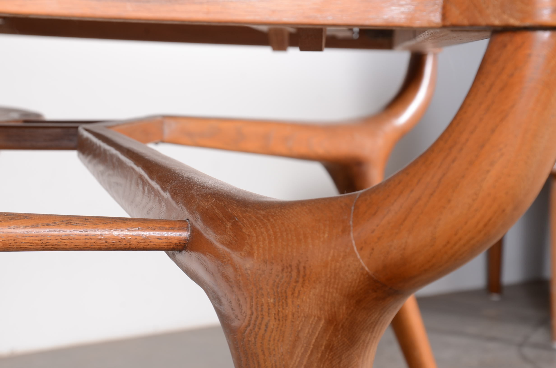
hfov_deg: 19.5
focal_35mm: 105
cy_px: 184
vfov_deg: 13.0
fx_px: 1618
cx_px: 278
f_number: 10
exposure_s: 1/100
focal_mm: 70
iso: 160
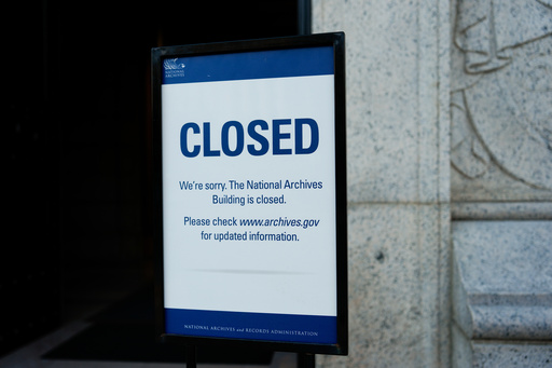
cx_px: 276
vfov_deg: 36.8
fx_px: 552
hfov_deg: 53.1
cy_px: 184
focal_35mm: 36
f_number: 2.8
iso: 125
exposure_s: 1/500
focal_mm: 36
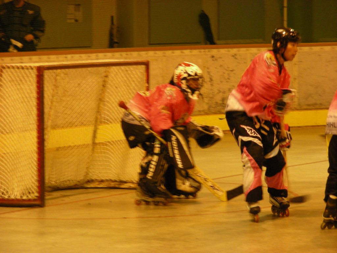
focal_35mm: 196
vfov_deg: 7.6
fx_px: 1908
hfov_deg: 10.1
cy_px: 126
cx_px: 168
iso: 200
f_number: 3.5
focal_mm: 32.7
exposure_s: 1/20.2
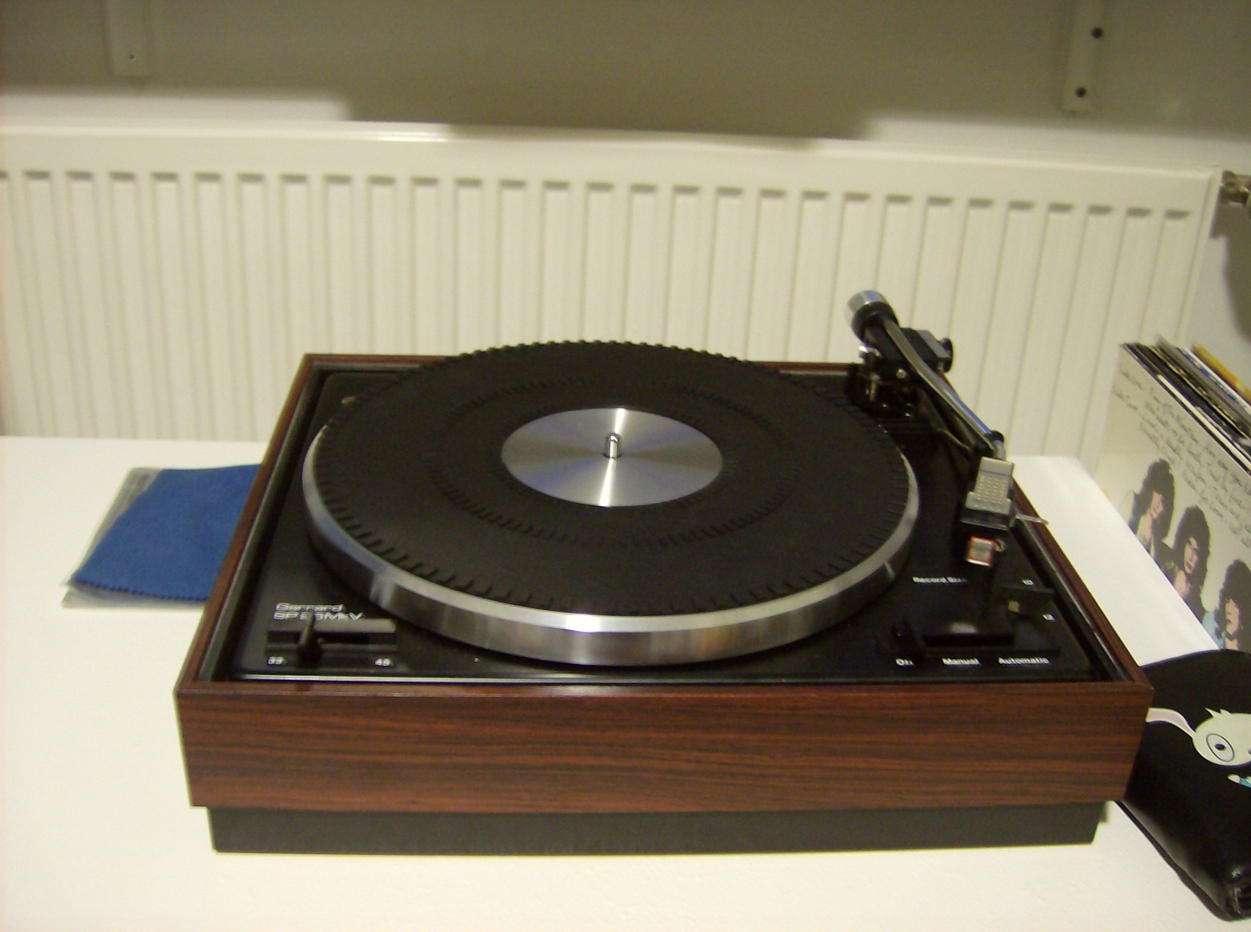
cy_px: 466
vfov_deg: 39.5
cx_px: 626
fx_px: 1298
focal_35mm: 36
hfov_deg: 51.5
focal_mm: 6
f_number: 2.8
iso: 200
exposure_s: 1/3.63
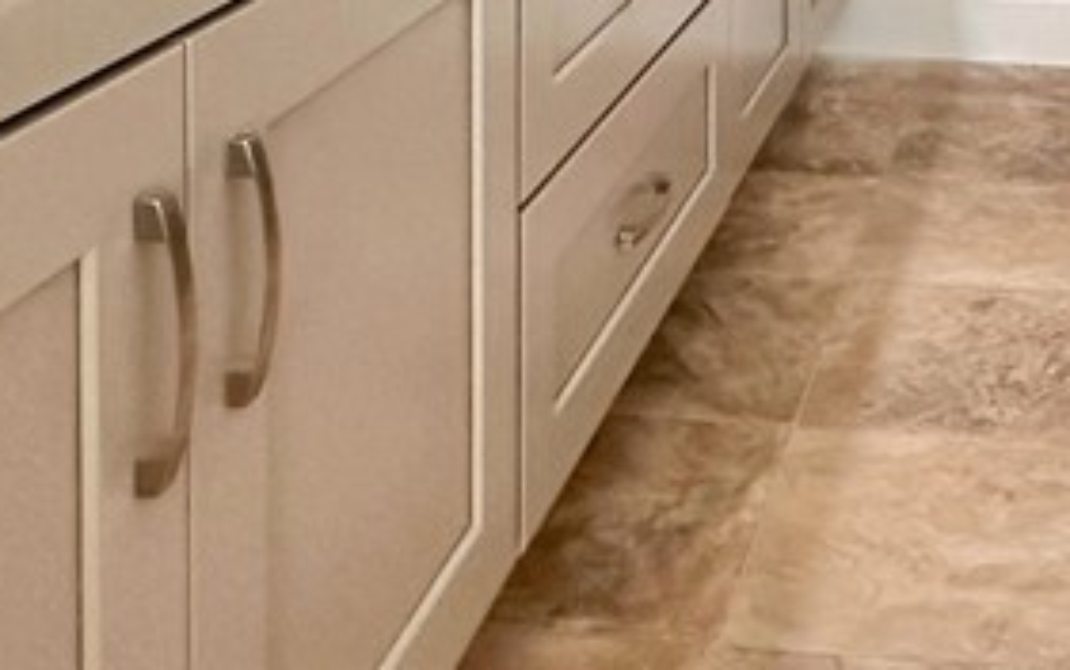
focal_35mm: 54
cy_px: -487
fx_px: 1576
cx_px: 918
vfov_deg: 19.1
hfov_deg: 35.7
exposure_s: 1/60
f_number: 2.2
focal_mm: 2.22
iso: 200
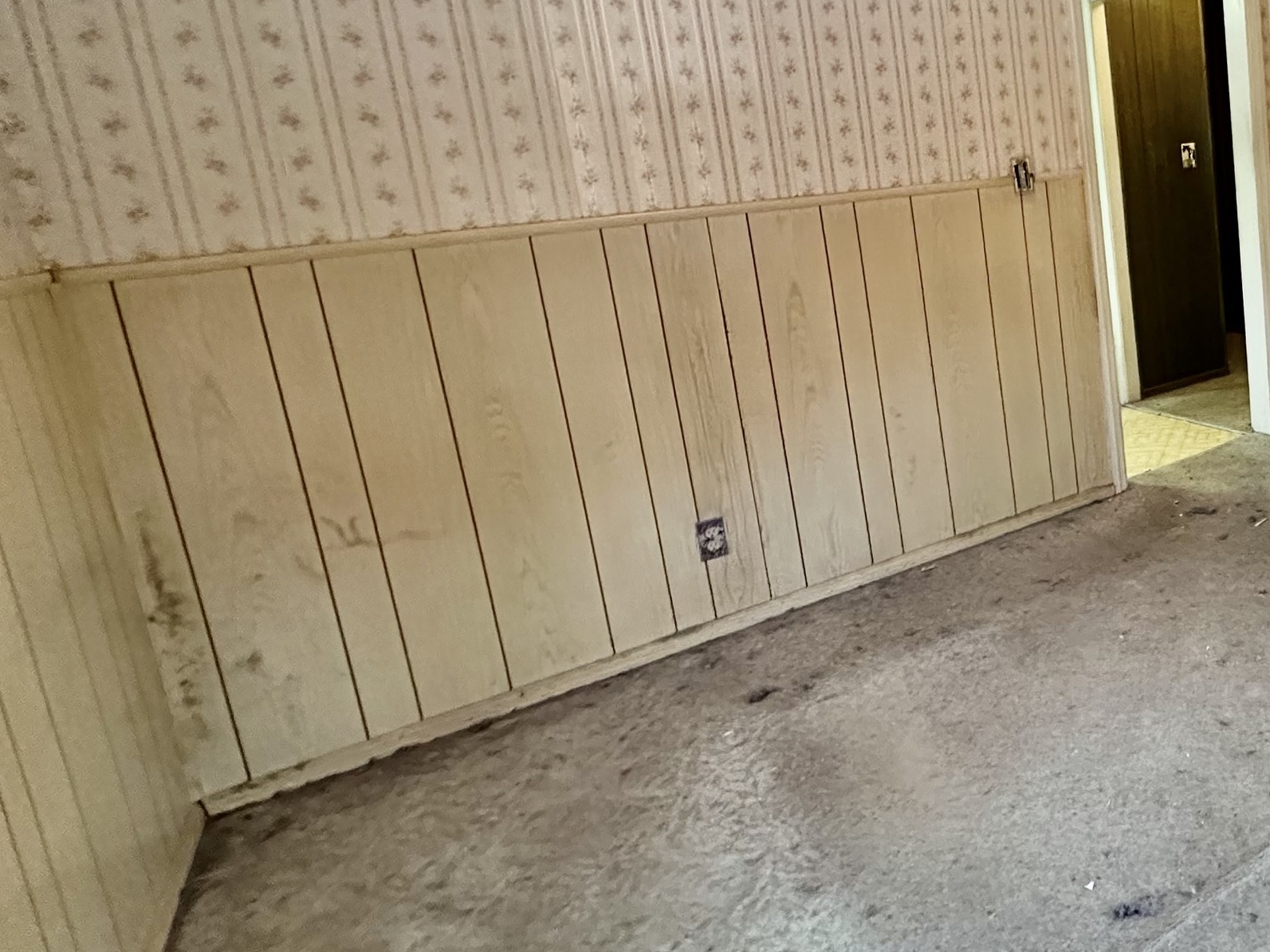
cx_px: 1214
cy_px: 308
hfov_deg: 54.0
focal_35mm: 27
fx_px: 991
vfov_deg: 50.3
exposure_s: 1/60
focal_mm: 2.22
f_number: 2.2
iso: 800
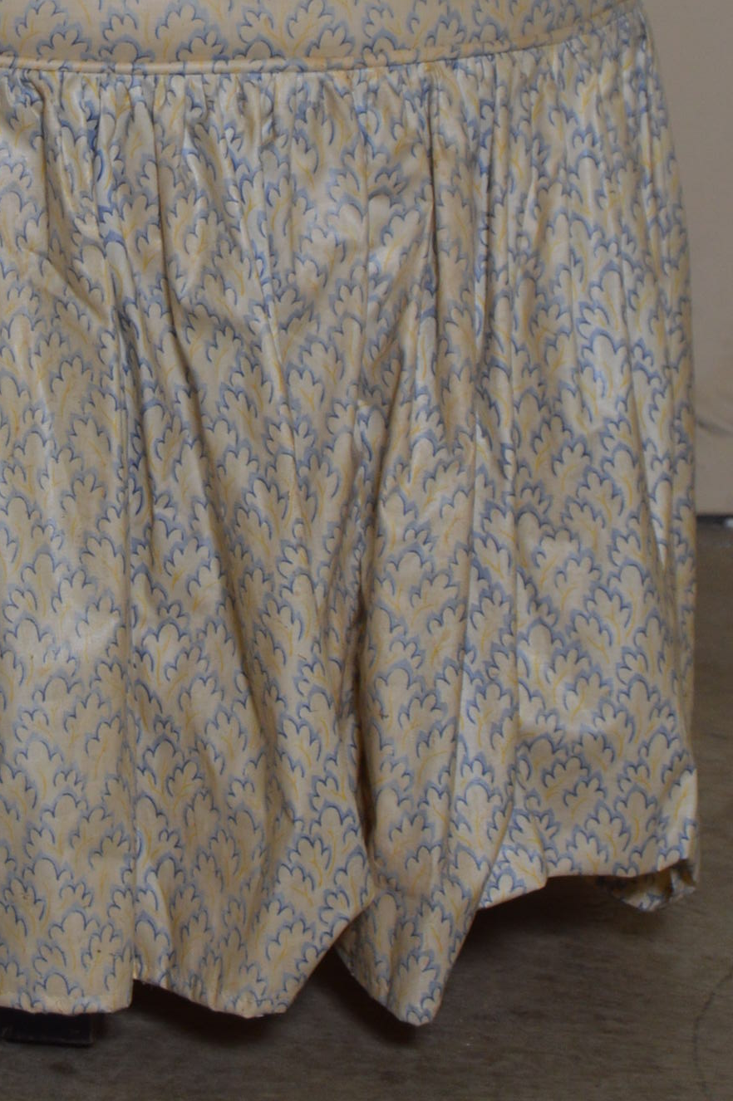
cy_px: 52
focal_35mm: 187
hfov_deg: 7.3
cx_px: 115
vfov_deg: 10.9
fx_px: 5724
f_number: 5.6
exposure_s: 1/60
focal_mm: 55
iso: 400
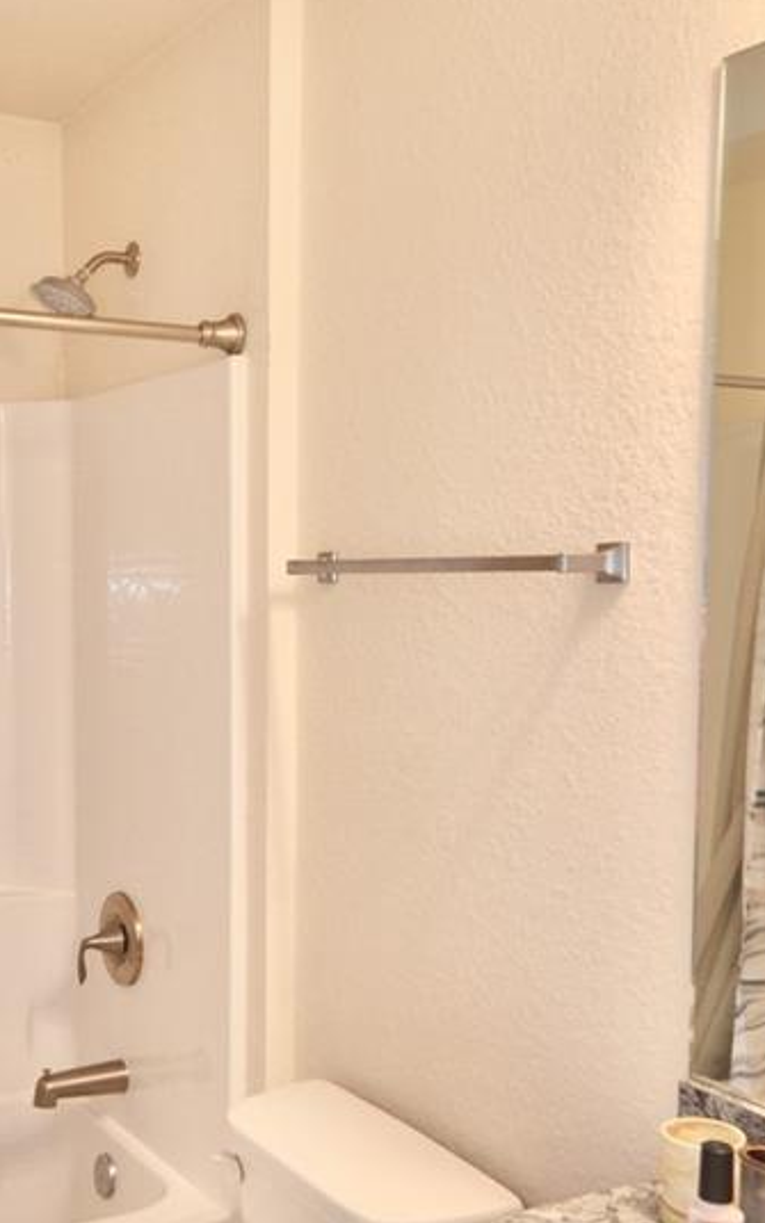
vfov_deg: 48.1
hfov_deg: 30.8
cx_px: 211
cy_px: 696
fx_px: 1368
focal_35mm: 41
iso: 360
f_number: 4
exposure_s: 1/60
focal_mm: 12
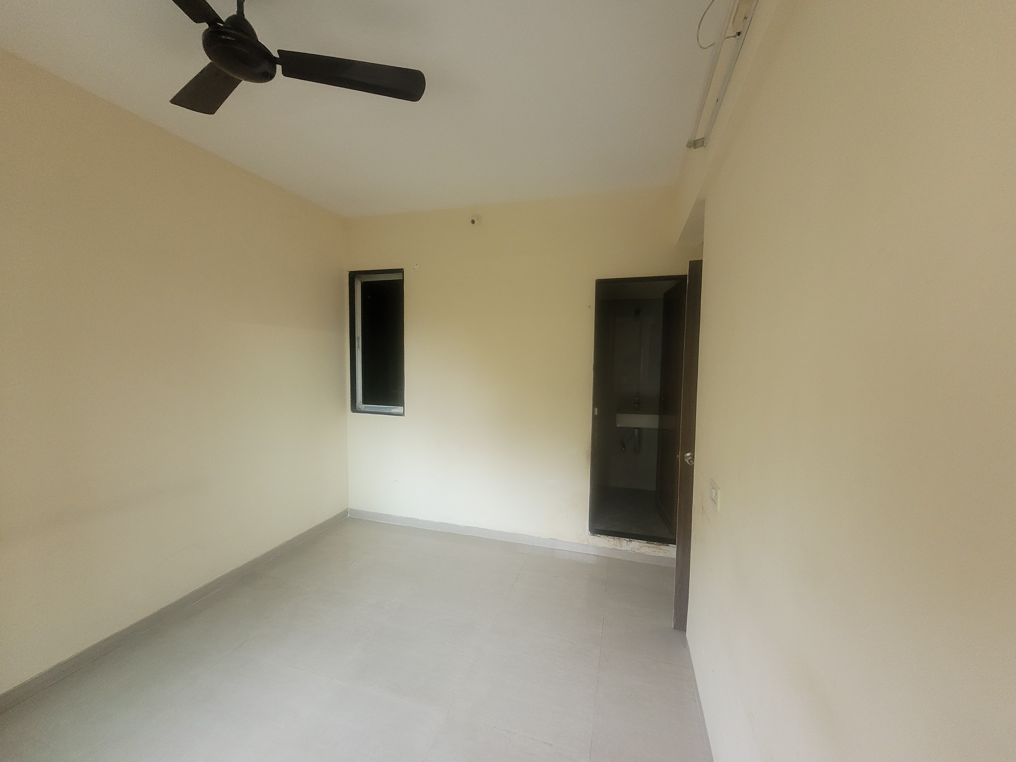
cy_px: 381
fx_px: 382
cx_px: 508
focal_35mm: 13
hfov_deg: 106.2
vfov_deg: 89.9
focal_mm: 1.74
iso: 250
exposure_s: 1/50
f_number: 2.2
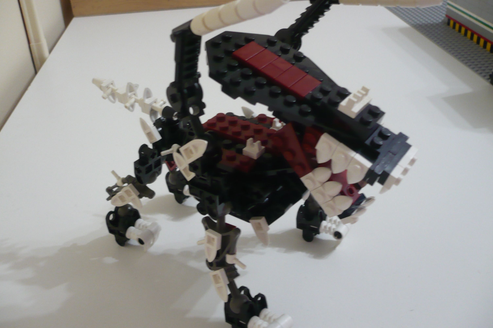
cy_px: 165
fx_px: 507
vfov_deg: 35.9
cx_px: 243
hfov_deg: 51.9
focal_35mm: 37
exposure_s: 1/8
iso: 200
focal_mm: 5.8
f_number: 2.8
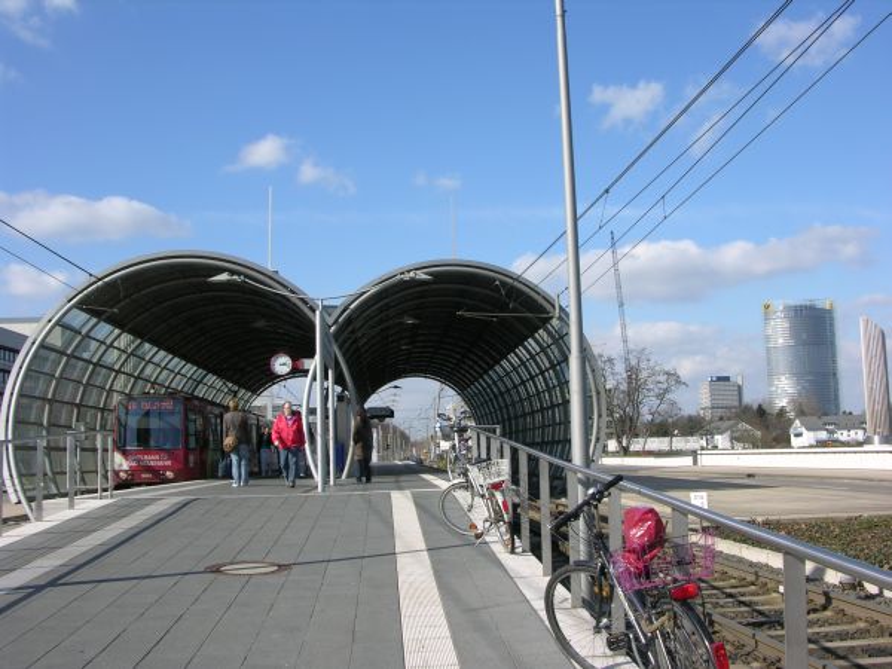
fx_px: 953
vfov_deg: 38.7
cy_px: 334
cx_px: 446
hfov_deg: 50.1
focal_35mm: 37
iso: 50
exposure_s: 1/202
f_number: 6.4
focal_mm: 9.5
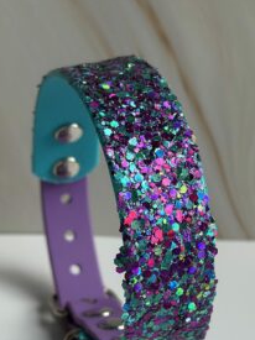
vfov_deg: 21.0
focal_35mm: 93
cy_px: 228
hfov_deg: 15.9
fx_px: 914
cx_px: 129
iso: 80
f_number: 1.78
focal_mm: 6.86
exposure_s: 1/216
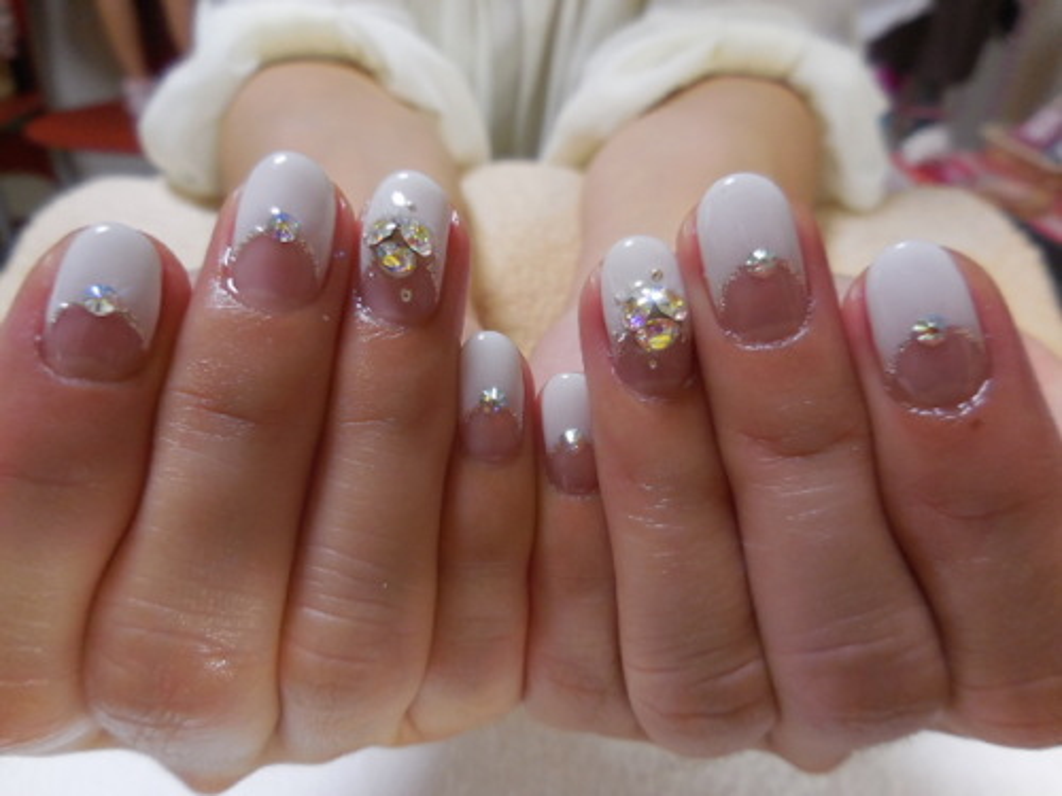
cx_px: 531
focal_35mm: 25
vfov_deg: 54.9
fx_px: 767
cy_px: 398
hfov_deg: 69.4
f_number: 3.3
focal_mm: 4.5
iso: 200
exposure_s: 1/30
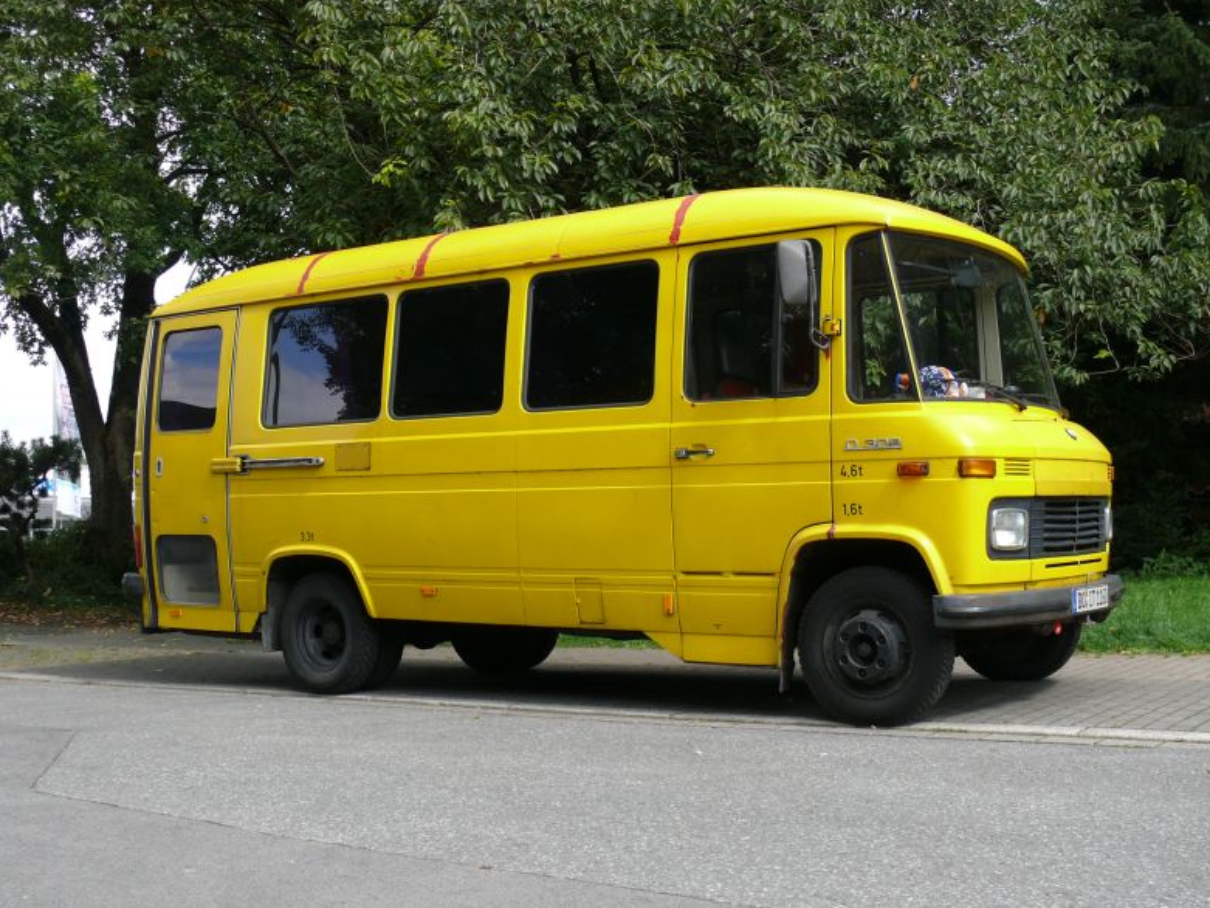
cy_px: 460
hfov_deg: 43.8
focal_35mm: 43
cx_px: 595
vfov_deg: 33.6
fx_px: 1503
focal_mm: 8.5
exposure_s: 1/500
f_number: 2.8
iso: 100
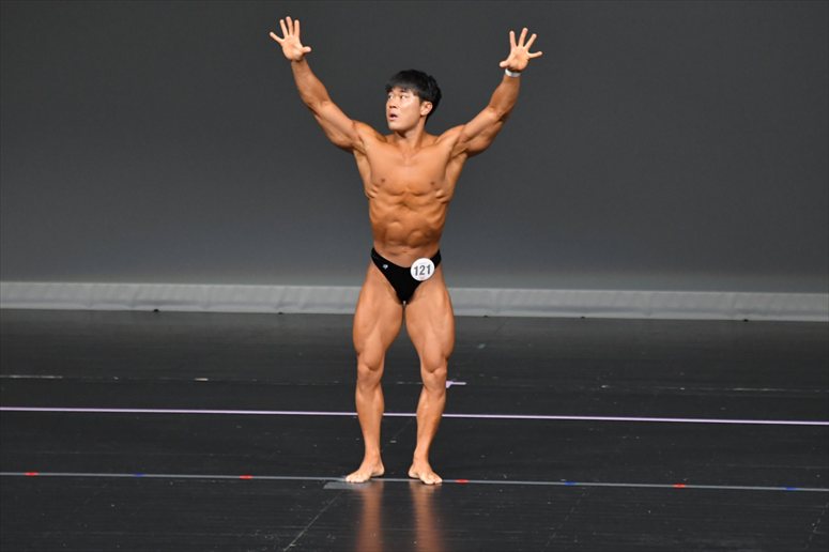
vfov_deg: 4.6
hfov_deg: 6.9
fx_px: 6905
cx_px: 414
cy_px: 276
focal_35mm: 300
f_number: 5.6
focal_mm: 200
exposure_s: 1/400
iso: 4000
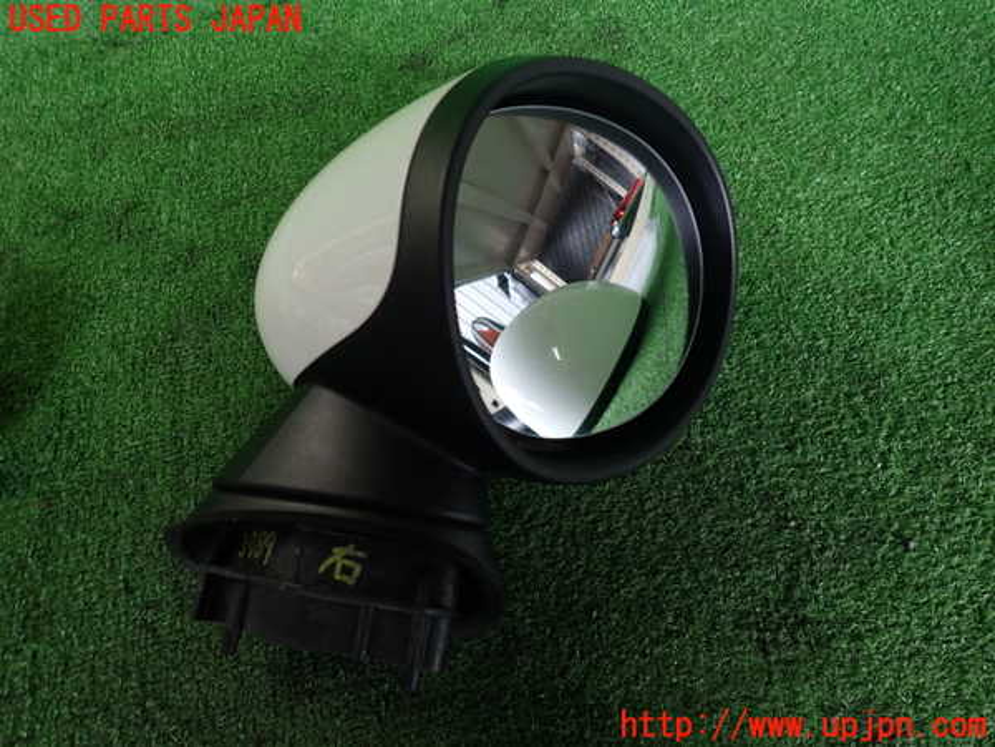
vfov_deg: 54.9
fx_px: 719
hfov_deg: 69.4
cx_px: 498
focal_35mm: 25
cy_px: 374
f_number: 2
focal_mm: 4.5
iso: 200
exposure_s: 1/50
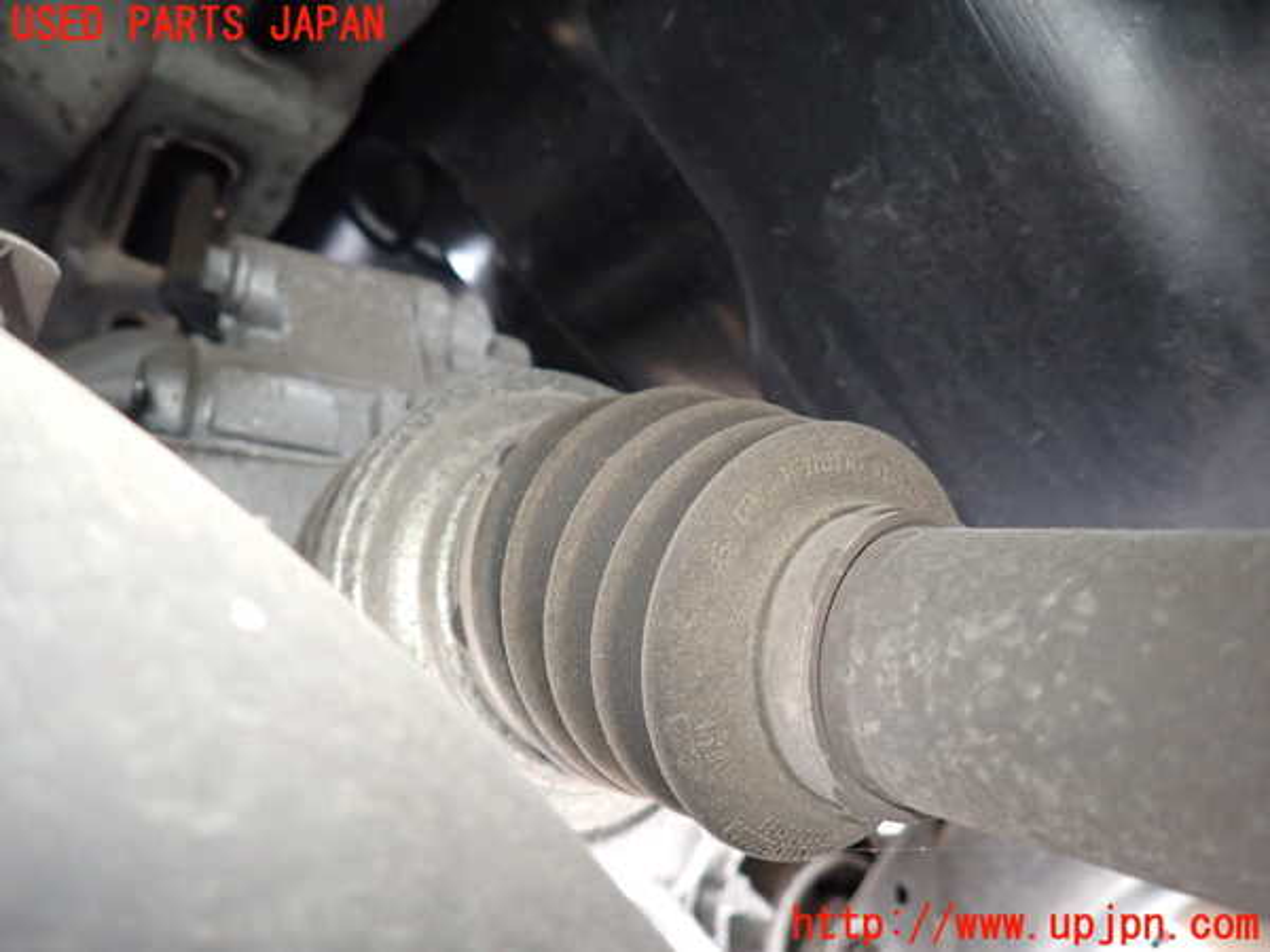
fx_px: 917
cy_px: 476
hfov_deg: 69.4
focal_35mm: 25
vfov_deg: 54.9
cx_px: 635
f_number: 2
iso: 500
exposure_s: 1/30
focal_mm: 4.5
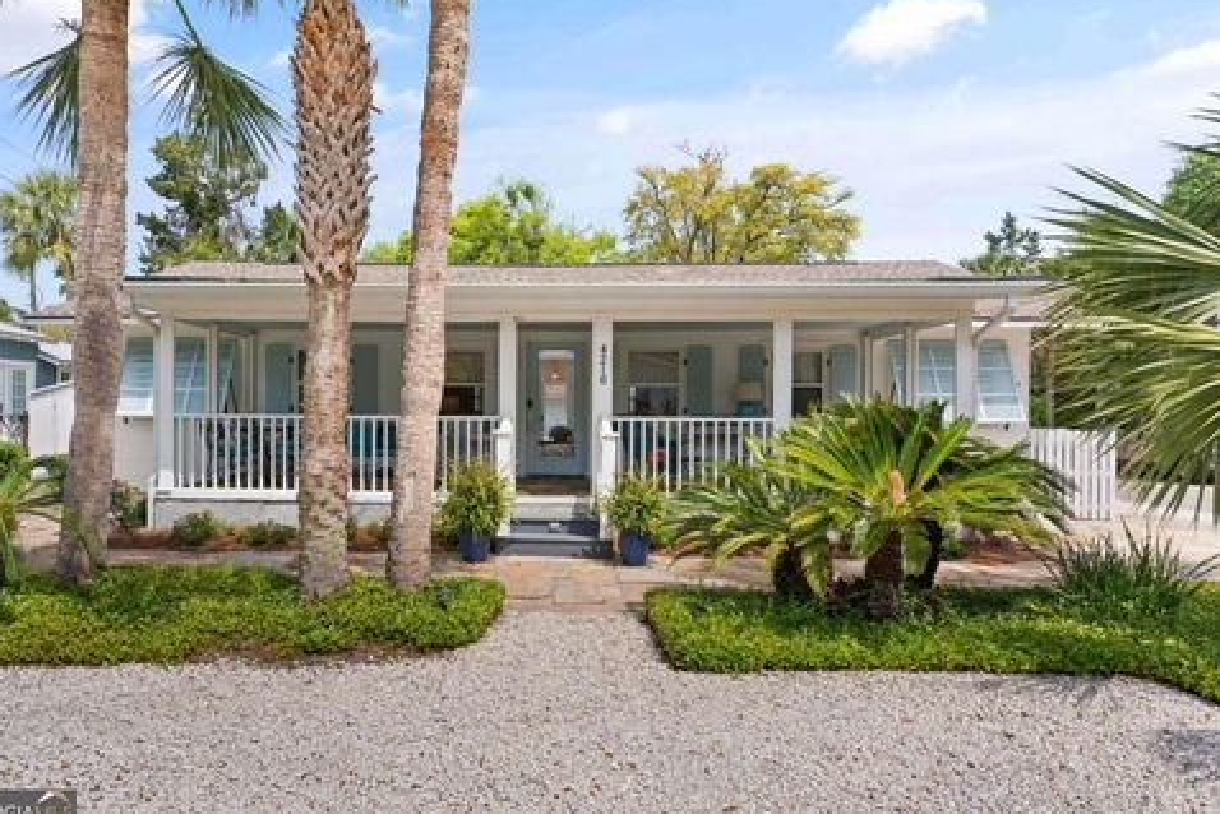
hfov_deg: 76.1
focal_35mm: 23
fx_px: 780
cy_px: 407
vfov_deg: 55.1
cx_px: 587
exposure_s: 1/50
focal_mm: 22
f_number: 9
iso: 100
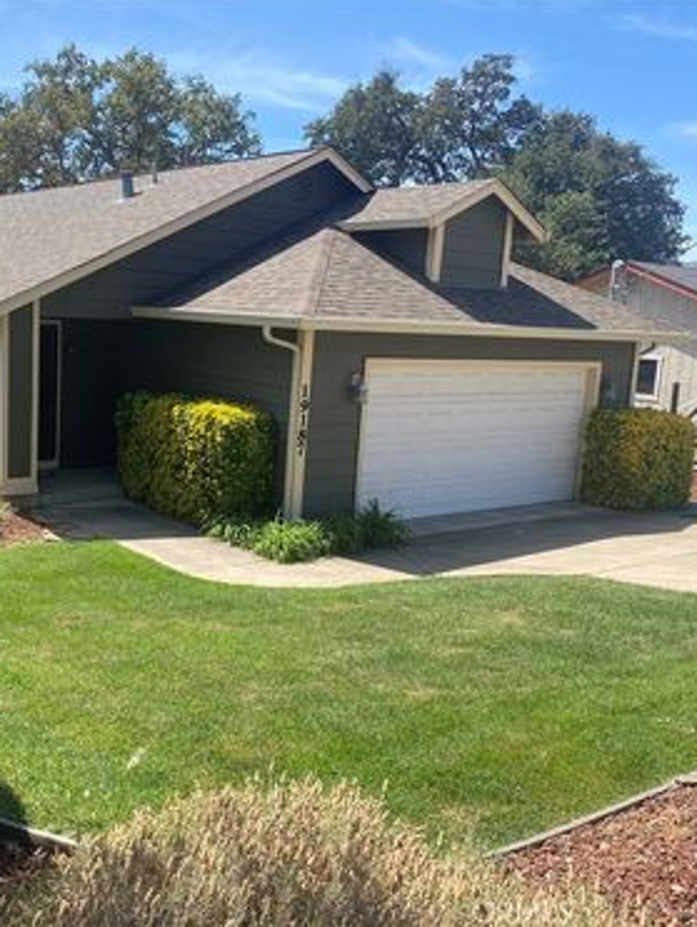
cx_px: 197
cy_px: 461
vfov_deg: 52.6
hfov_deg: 39.9
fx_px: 938
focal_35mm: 35
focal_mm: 4.25
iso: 32
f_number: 1.8
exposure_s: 1/1522
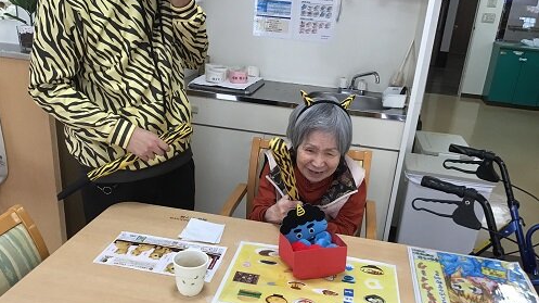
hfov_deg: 58.0
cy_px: 191
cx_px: 269
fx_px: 486
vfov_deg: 34.4
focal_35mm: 34
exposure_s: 1/30
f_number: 2.4
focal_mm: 3.3
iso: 25
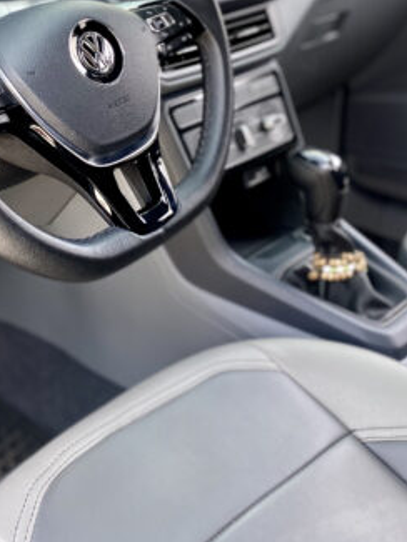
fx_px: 877
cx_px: 73
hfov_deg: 25.6
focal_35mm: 56
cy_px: 62
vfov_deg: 32.7
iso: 32
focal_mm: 4.25
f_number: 1.8
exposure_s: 1/513
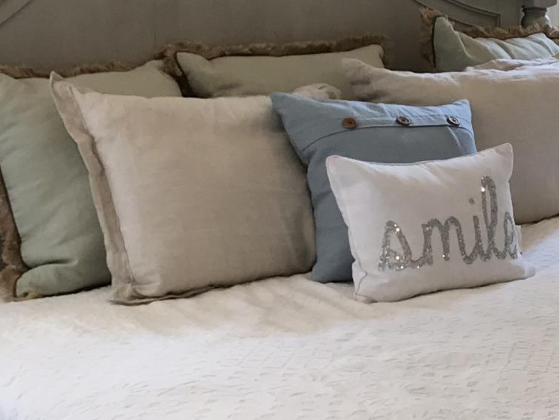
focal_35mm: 112
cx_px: 633
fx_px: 1809
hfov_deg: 16.9
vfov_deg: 13.2
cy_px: 189
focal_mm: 3.99
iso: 25
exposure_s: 1/60
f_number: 1.8
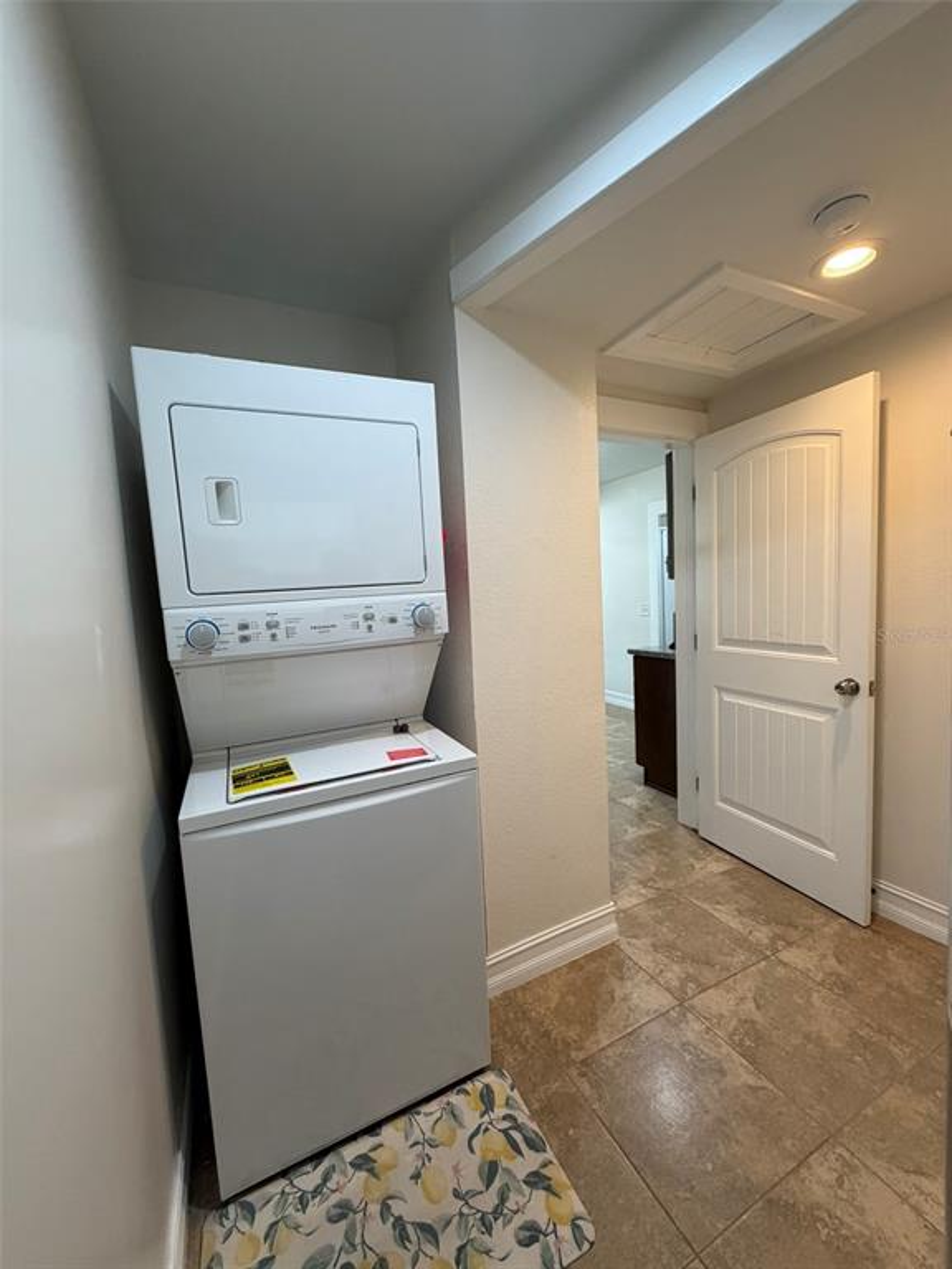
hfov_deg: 85.7
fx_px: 513
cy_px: 634
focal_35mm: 14
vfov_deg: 102.1
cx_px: 476
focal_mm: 2.22
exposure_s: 1/120
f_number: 2.2
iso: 320
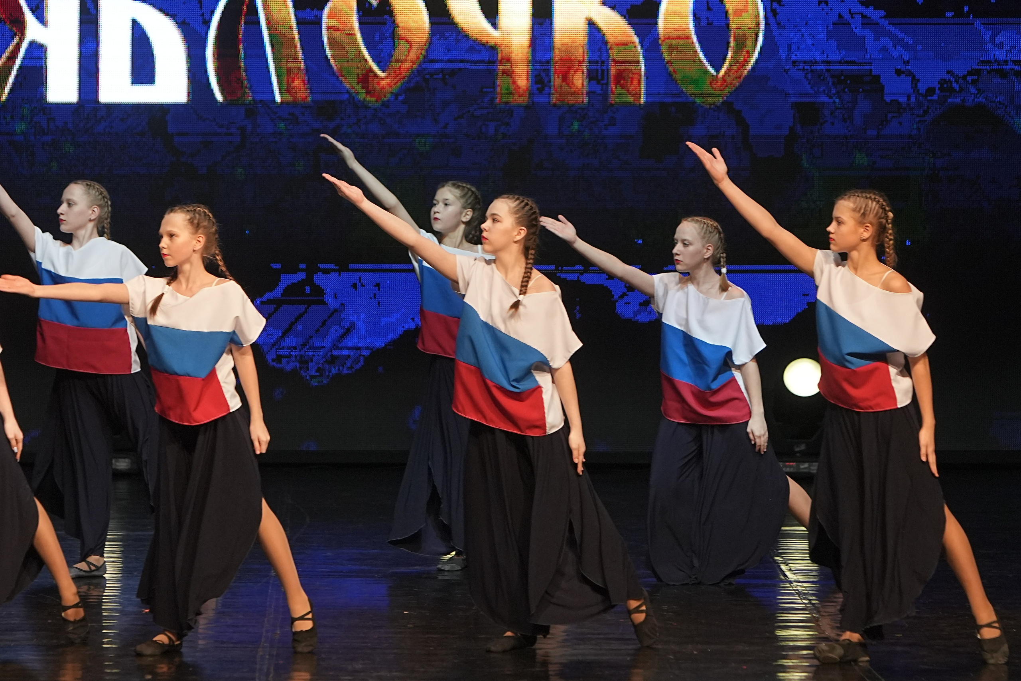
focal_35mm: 202
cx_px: 510
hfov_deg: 10.2
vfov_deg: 6.8
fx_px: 5729
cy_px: 340
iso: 2500
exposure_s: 1/400
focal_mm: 135
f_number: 4
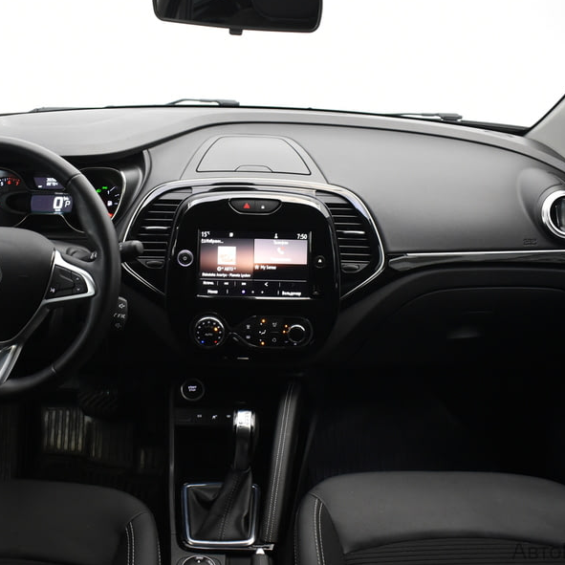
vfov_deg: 47.2
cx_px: 234
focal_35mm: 35
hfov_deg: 47.0
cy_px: 282
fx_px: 646
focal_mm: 18
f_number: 3.5
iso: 1600
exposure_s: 1/30
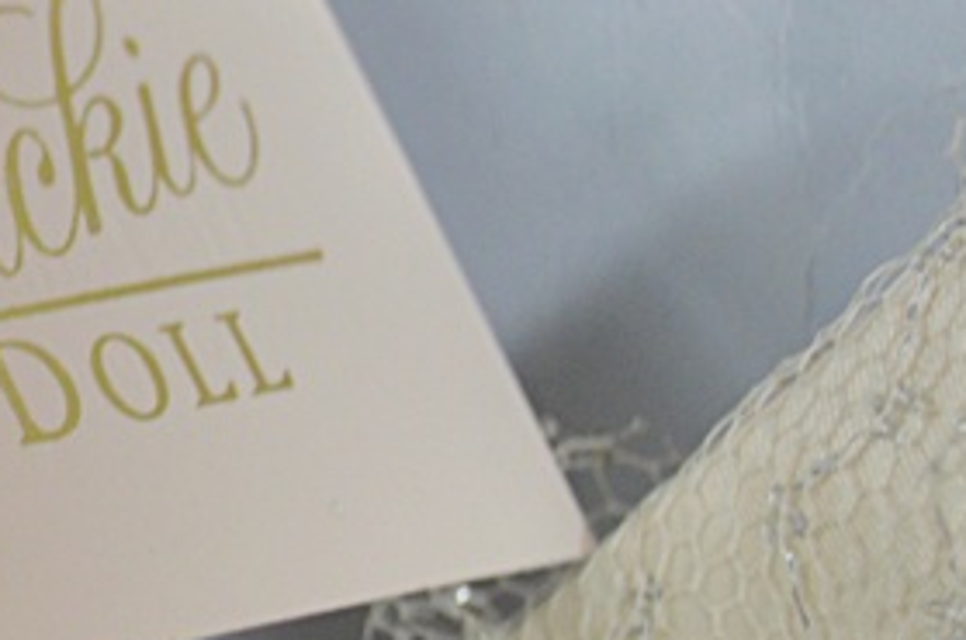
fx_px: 7923
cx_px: -641
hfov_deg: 6.8
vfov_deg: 4.6
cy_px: 43
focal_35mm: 296
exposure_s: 1/60
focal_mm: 55
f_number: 5.6
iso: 800
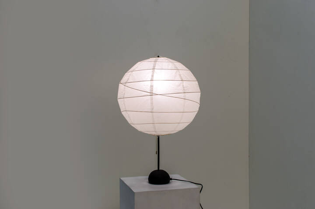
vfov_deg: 25.6
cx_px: 158
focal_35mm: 52
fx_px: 458
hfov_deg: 37.9
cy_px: 104
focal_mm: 35
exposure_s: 1/1.67
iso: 100
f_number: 16
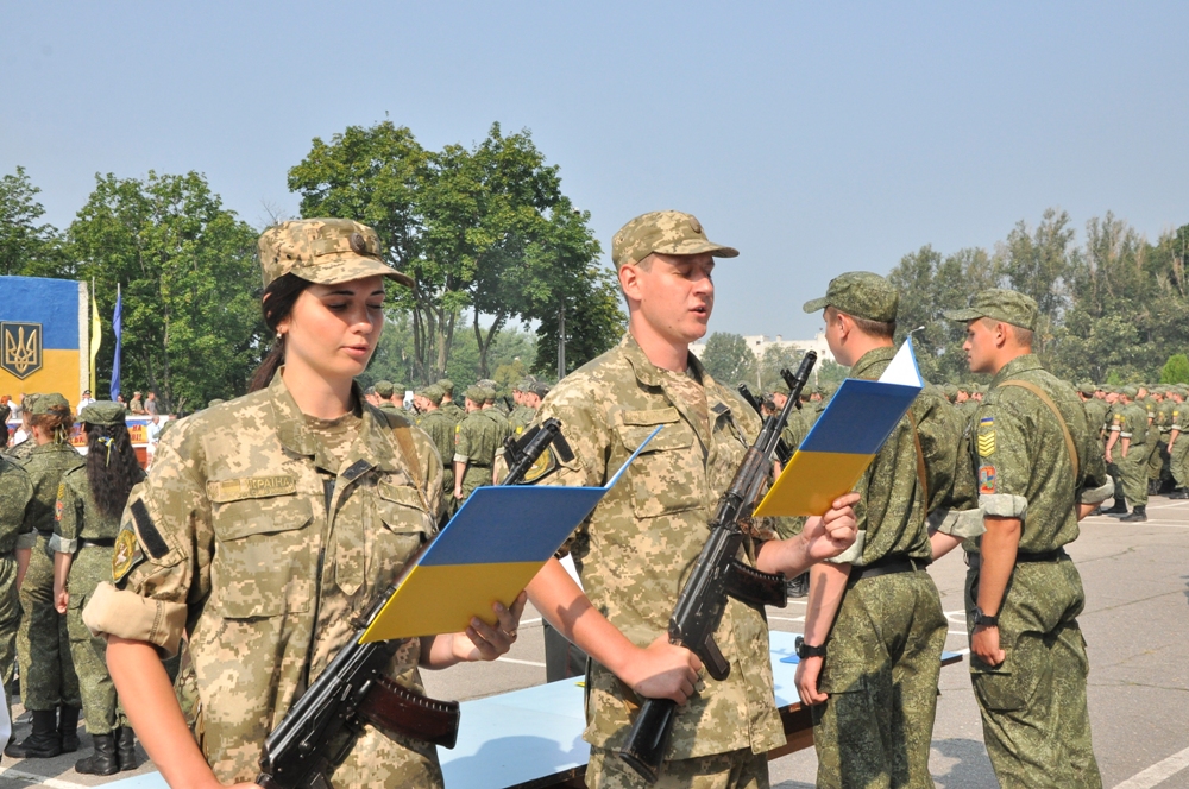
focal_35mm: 45
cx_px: 594
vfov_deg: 29.8
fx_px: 1484
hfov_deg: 43.7
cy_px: 394
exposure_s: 1/800
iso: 1000
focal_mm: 30
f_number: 14
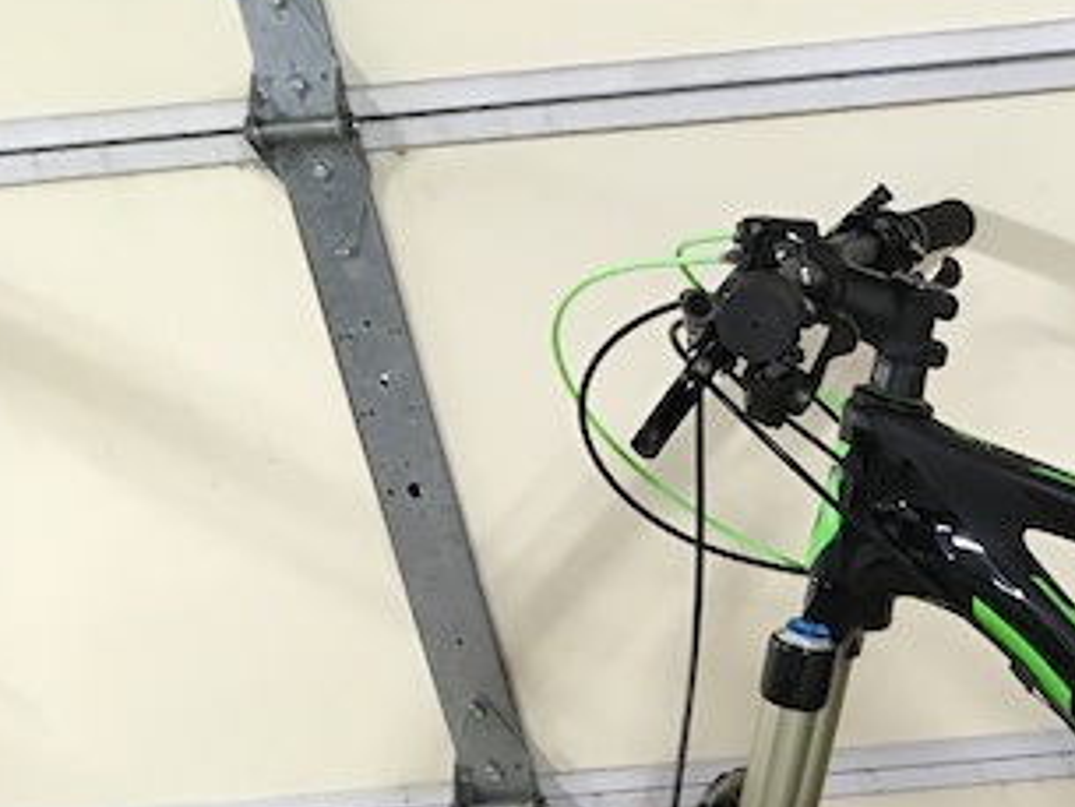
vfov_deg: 18.4
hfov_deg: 23.0
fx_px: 2361
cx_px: 1368
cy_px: 976
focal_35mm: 76
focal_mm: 4.15
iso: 200
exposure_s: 1/17
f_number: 2.2
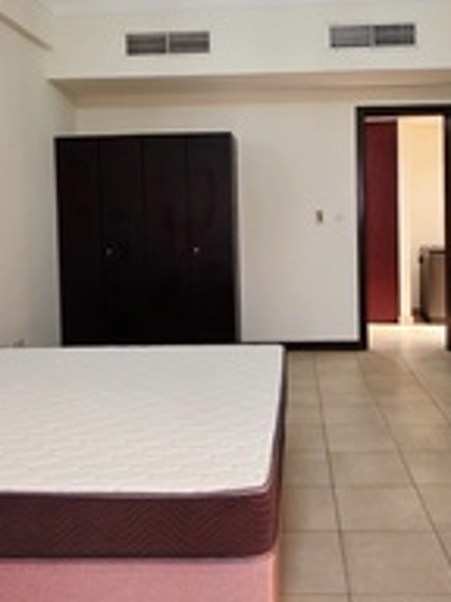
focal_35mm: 31
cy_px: 227
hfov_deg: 45.3
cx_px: 265
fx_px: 539
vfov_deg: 57.7
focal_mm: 2.2
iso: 200
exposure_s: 1/50.3
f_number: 1.9
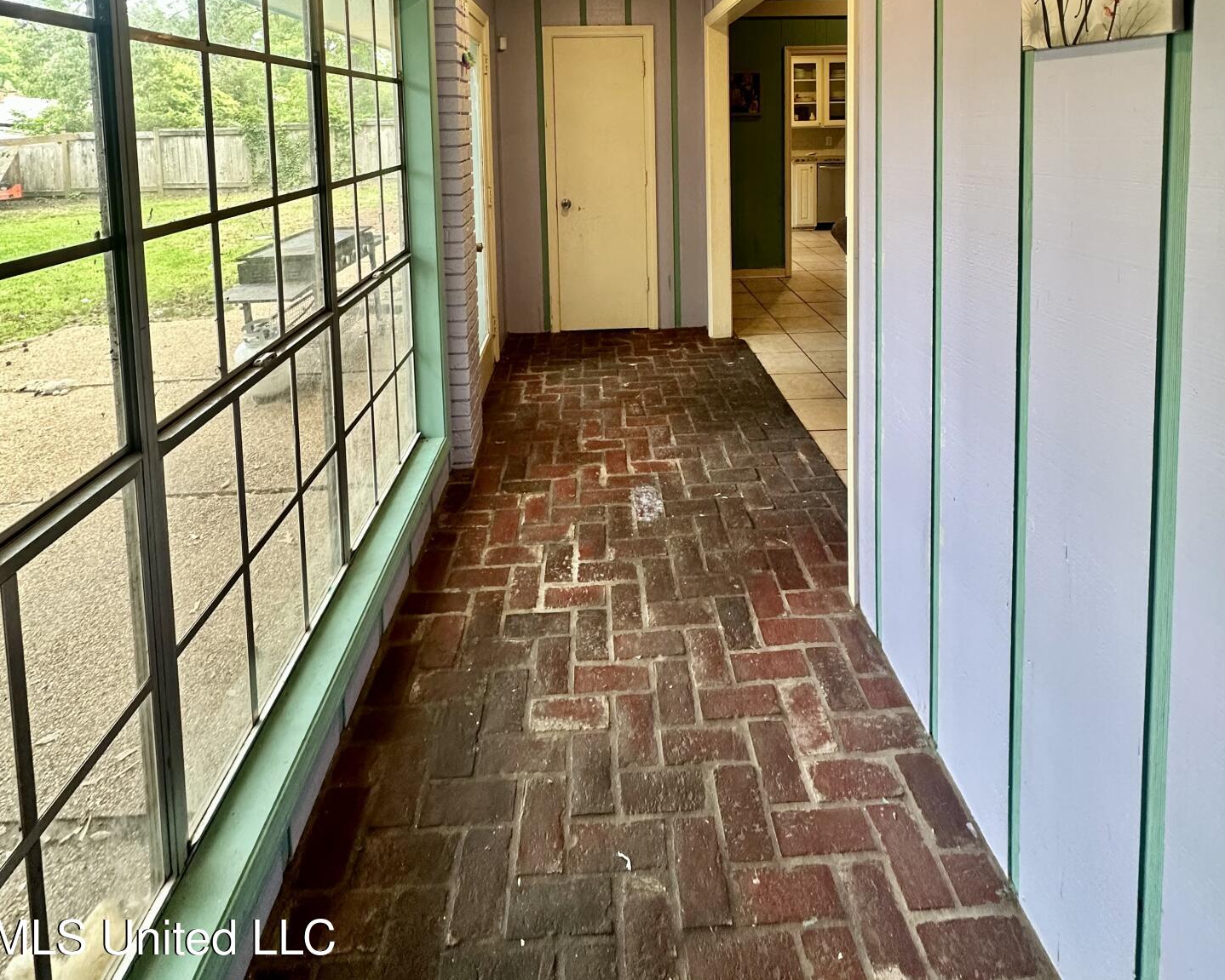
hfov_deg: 83.3
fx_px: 689
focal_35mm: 19
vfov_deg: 63.2
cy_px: 164
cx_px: 624
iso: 250
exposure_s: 1/120
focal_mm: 2.22
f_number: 2.2
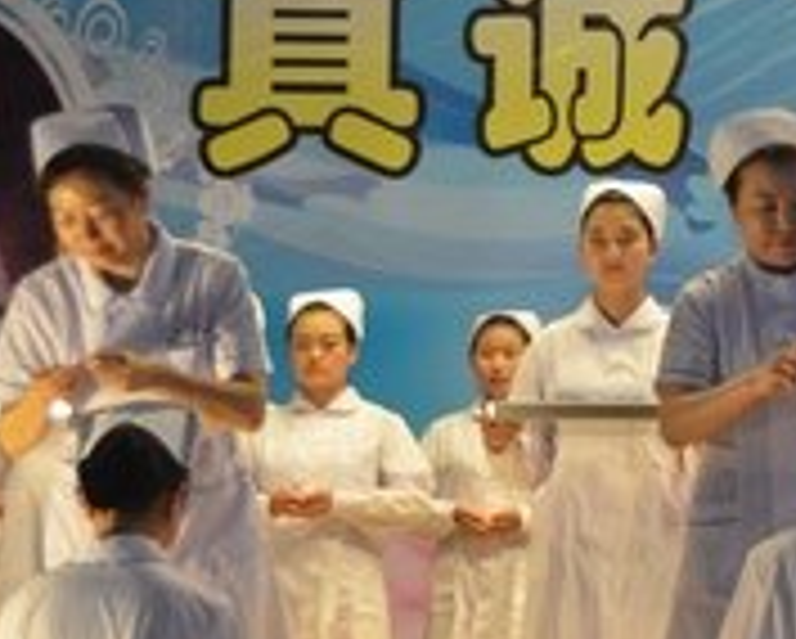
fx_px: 3585
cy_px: 322
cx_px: 1192
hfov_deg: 12.1
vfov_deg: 10.2
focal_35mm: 152
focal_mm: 32
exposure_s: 1/60
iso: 720
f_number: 4.2
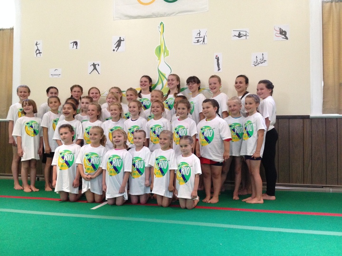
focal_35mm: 35
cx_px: 171
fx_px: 346
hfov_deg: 52.6
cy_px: 128
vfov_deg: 40.7
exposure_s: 1/20
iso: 250
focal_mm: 4.28
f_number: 2.4
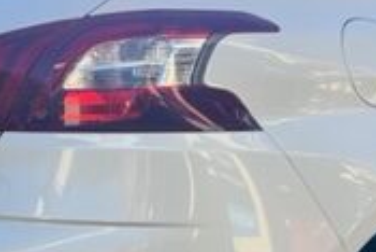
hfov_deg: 20.4
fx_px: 1035
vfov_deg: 13.8
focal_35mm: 99
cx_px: 303
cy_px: 116
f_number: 1.5
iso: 50
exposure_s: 1/2915
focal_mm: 5.7
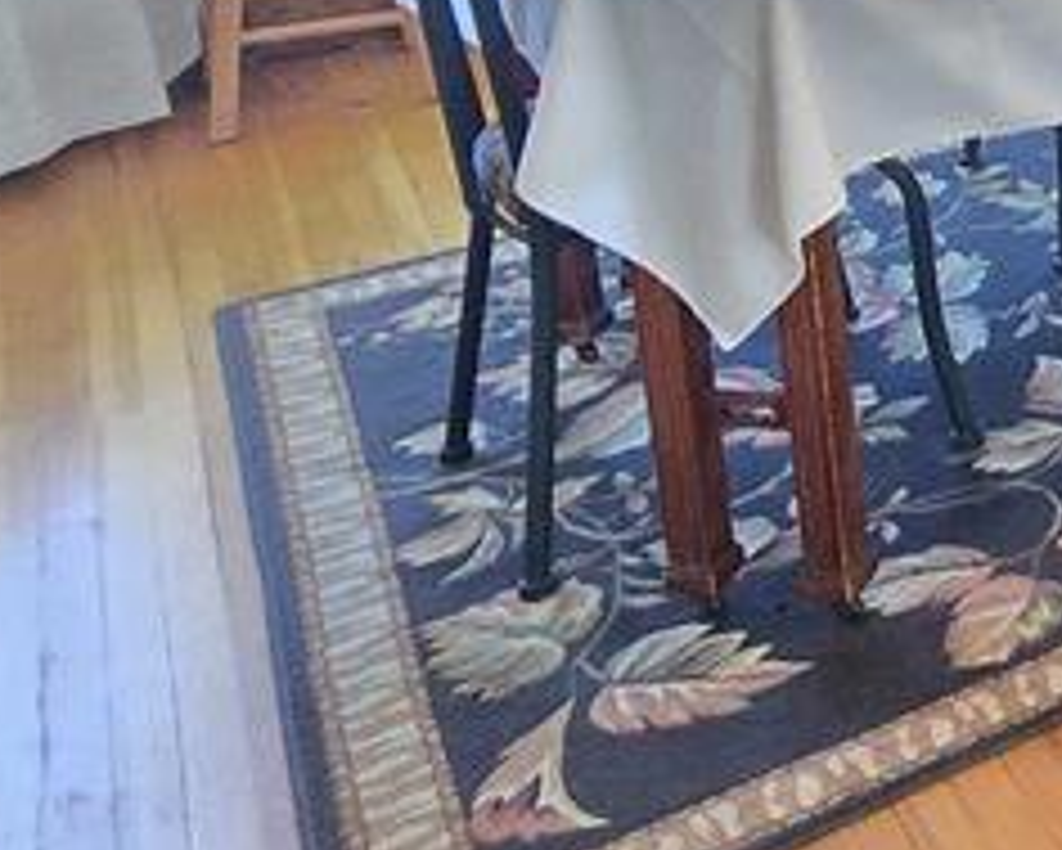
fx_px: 1729
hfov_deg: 23.0
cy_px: -211
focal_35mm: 55
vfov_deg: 24.6
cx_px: 1800
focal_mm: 2.2
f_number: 2.2
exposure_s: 1/60
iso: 500
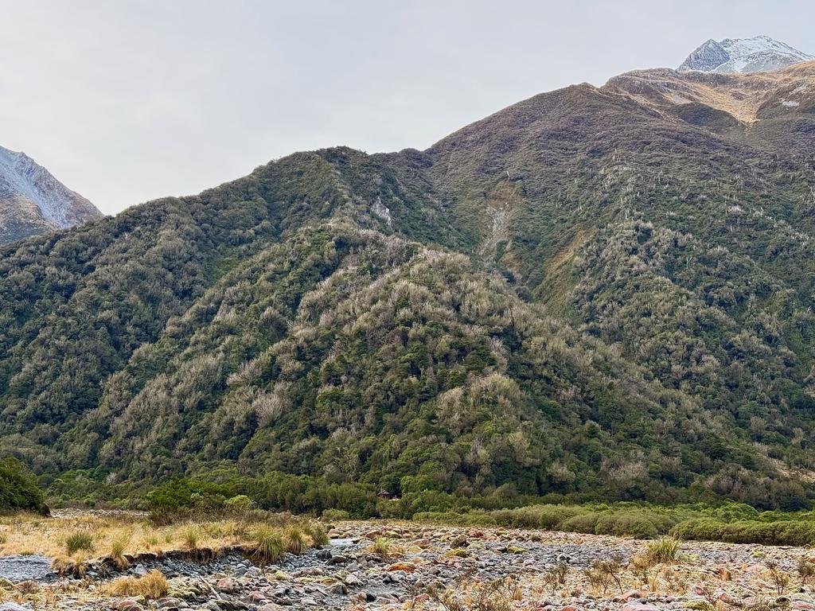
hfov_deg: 39.7
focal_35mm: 48
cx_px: 408
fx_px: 1130
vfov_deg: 30.3
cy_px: 306
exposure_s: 1/242
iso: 100
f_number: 1.78
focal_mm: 6.76
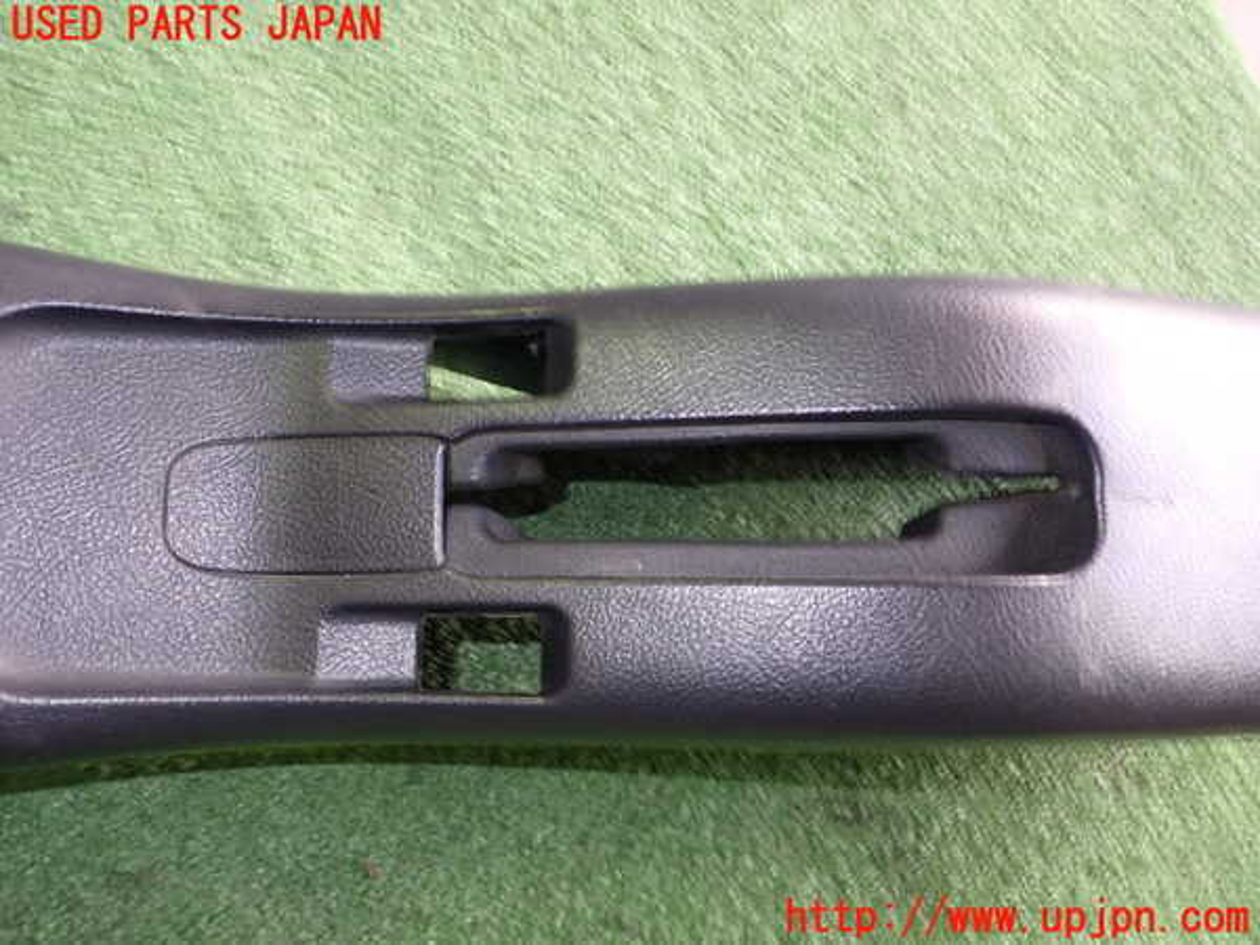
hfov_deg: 60.0
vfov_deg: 46.8
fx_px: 1092
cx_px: 630
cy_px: 472
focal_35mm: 30
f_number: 6.3
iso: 320
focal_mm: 5.4
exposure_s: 1/4
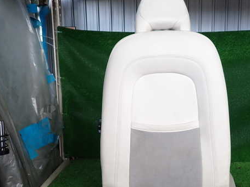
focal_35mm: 33
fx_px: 238
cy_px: 99
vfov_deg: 42.9
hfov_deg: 55.2
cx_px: 142
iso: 100
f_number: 2
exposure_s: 1/160
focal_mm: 4.5
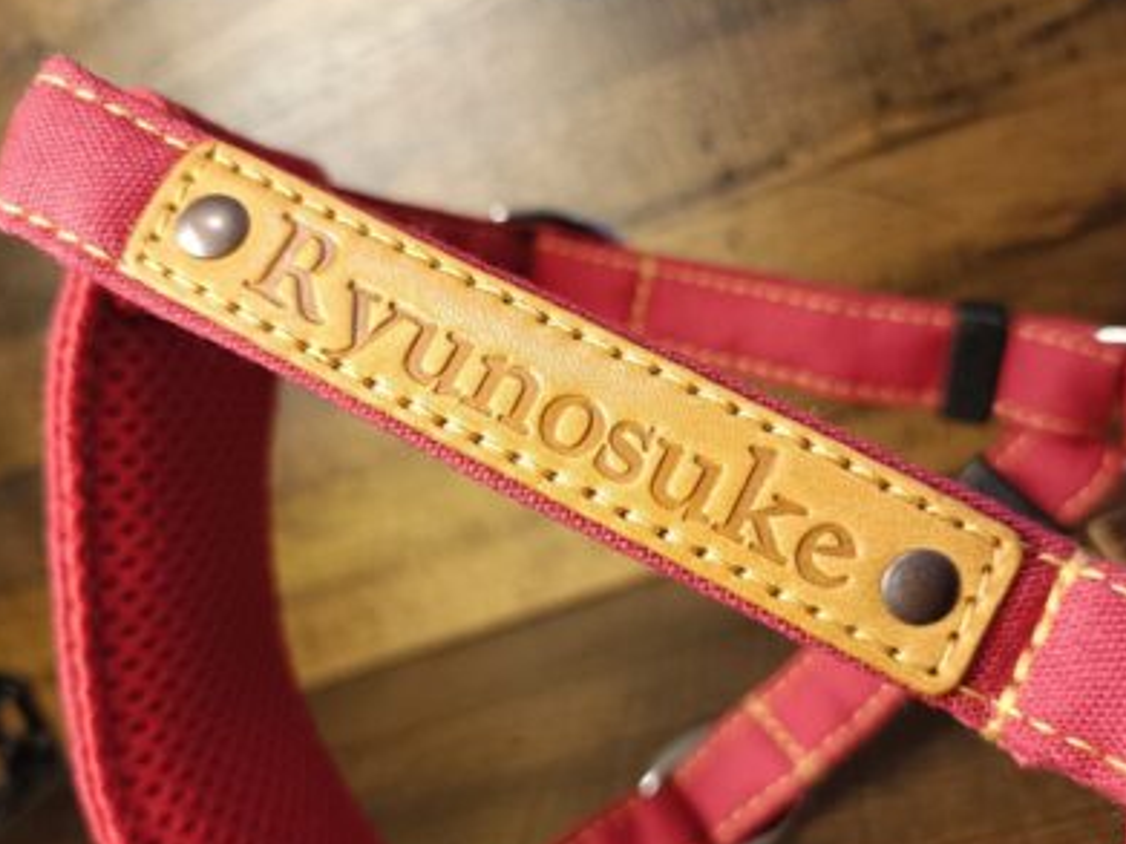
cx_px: 611
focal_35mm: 32
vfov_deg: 44.1
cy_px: 451
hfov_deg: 56.8
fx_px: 1041
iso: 1000
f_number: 1.7
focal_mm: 4.7
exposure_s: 1/50
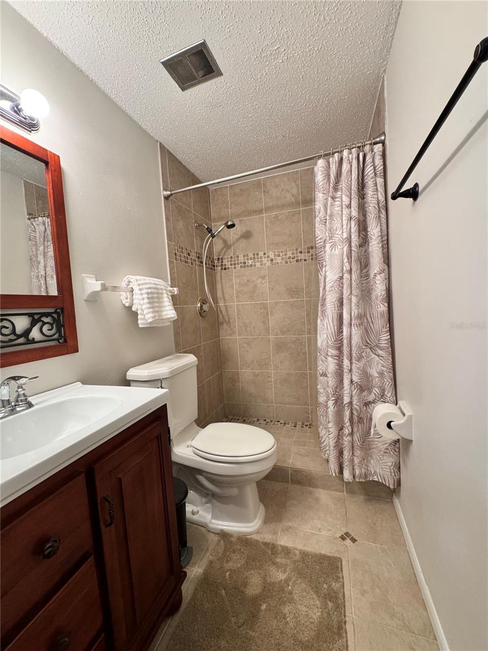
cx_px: 244
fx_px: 263
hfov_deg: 85.7
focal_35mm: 14
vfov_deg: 102.1
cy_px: 326
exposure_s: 1/60
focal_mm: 2.22
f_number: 2.2
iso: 400
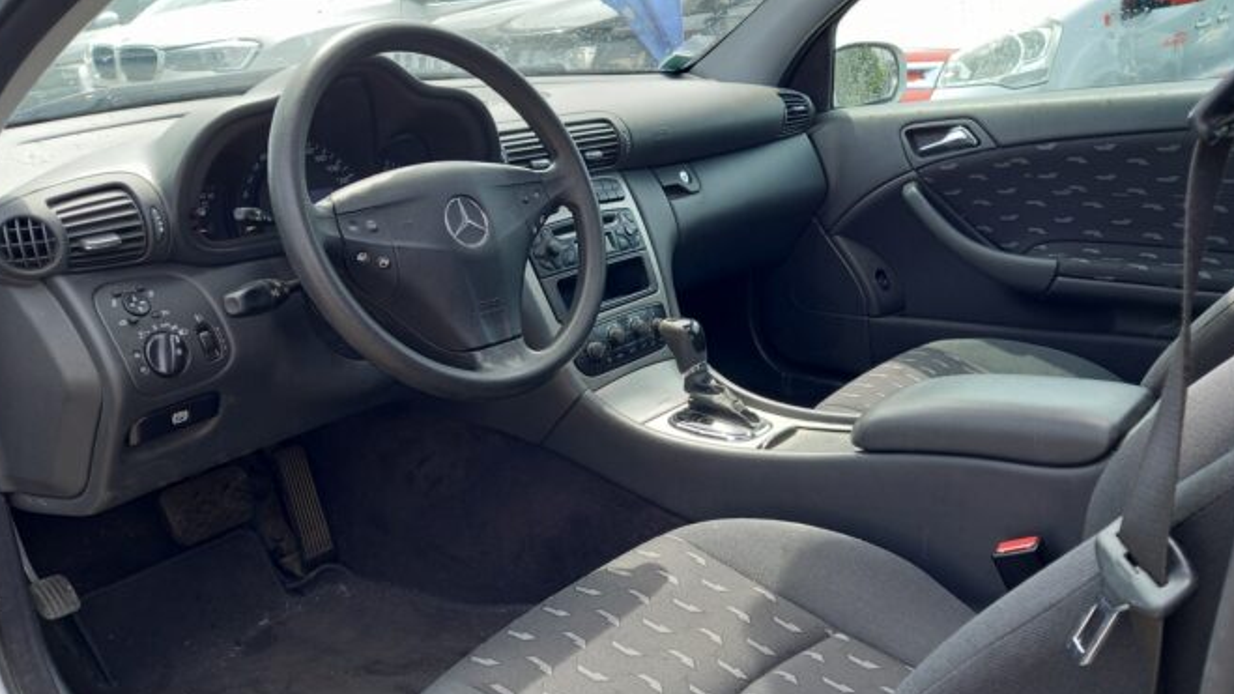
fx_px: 1080
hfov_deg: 59.3
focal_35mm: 33
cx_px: 690
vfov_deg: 35.5
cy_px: 410
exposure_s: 1/100
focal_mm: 4.6
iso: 50
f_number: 2
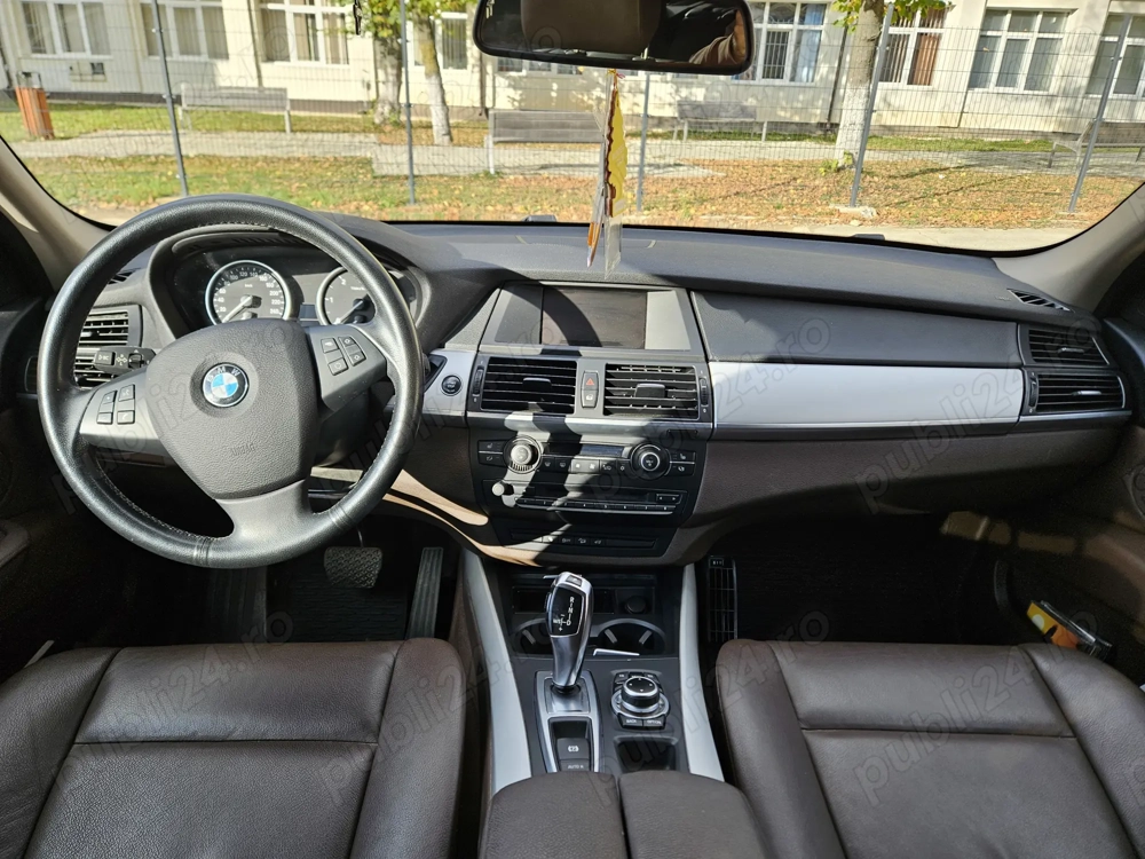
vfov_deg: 58.9
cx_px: 572
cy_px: 430
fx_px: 761
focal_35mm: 23
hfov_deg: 73.9
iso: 25
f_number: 1.8
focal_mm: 5.4
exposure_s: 1/213
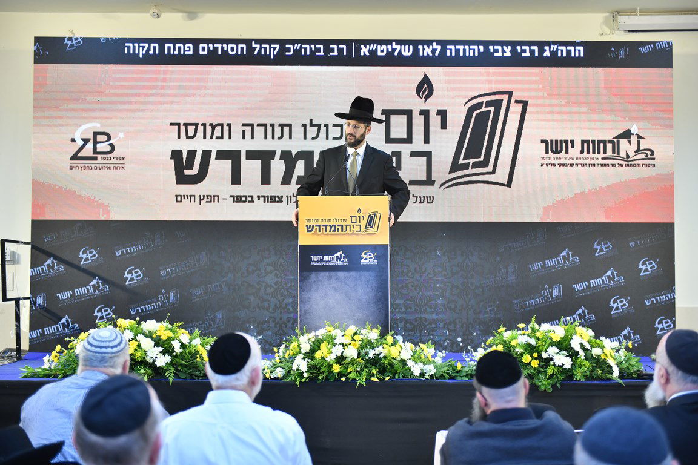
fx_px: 1066
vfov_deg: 24.6
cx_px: 349
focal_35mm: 55
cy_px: 232
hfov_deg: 36.2
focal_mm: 55
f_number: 10
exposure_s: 1/200
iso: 1000
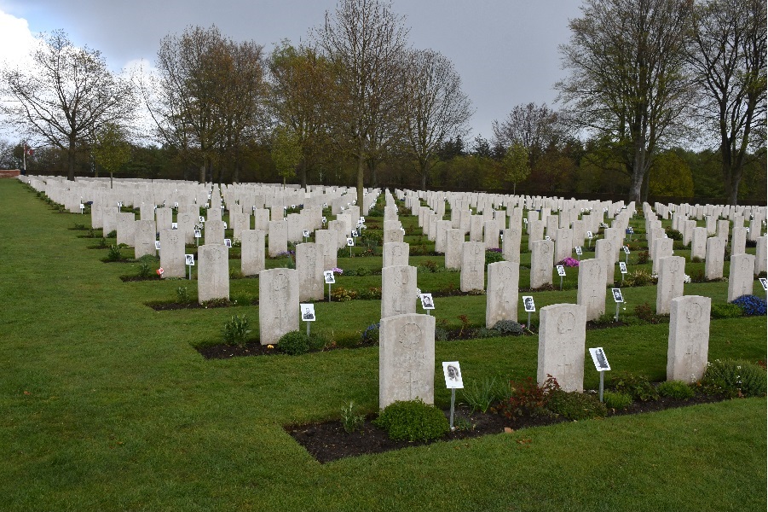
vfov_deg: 36.8
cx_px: 384
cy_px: 256
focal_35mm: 36
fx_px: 768
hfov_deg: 53.1
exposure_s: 1/400
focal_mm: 24
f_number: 10
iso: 640
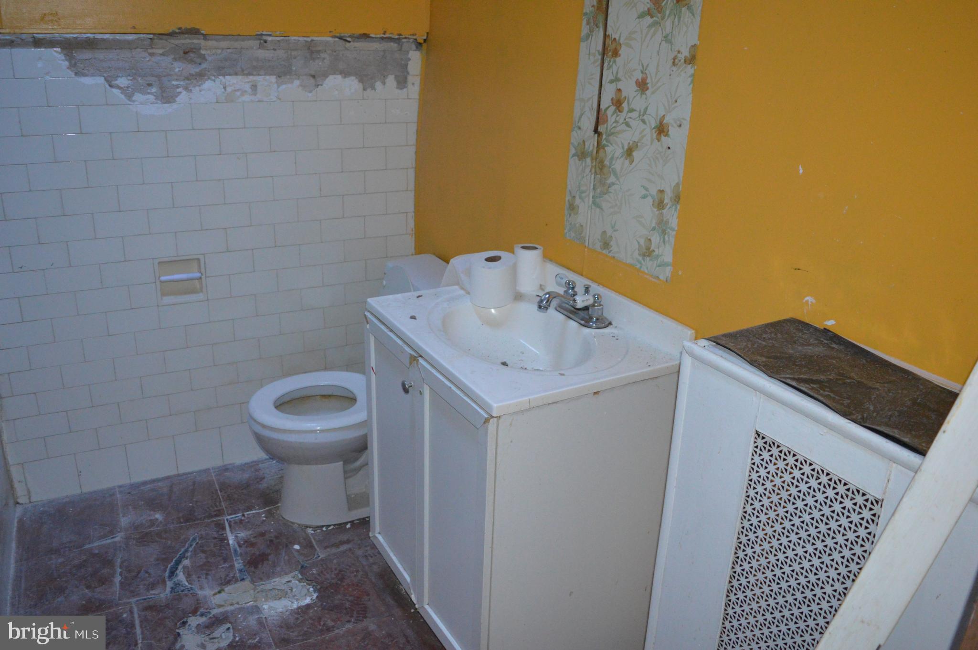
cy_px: 325
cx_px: 489
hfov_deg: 67.4
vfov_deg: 47.8
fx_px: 733
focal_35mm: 27
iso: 2500
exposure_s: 1/60
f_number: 3.5
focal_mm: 18
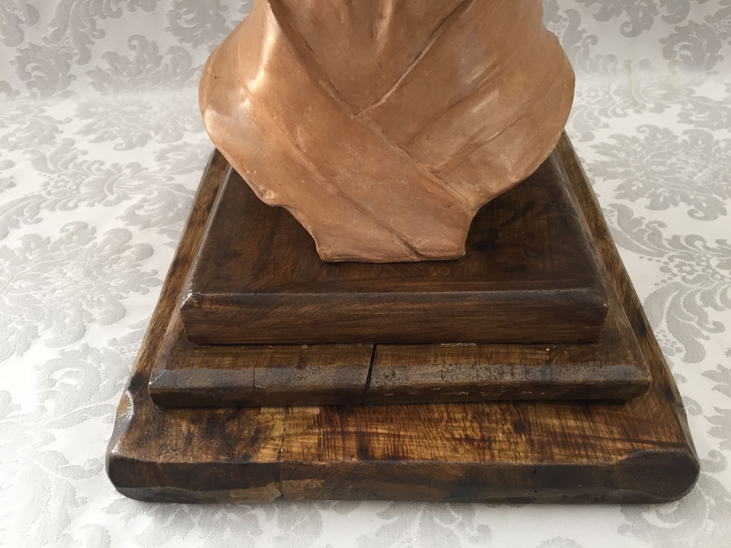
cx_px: 366
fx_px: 612
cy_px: 274
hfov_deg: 61.7
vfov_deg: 48.2
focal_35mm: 29
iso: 100
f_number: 2.2
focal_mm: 4.15
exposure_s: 1/33
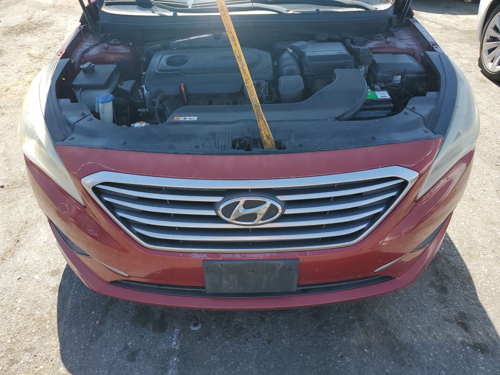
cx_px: 250
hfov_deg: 67.3
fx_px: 376
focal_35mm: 26
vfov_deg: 53.1
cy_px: 188
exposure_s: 1/909
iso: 50
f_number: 1.5
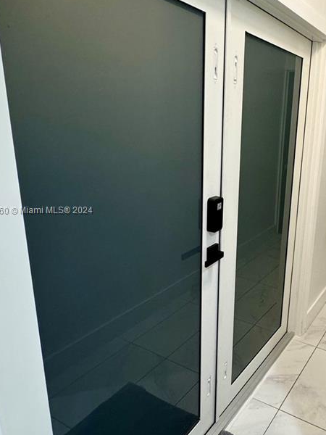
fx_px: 352
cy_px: 211
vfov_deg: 63.4
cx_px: 286
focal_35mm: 28
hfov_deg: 45.6
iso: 250
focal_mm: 2.22
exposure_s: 1/60
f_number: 2.2
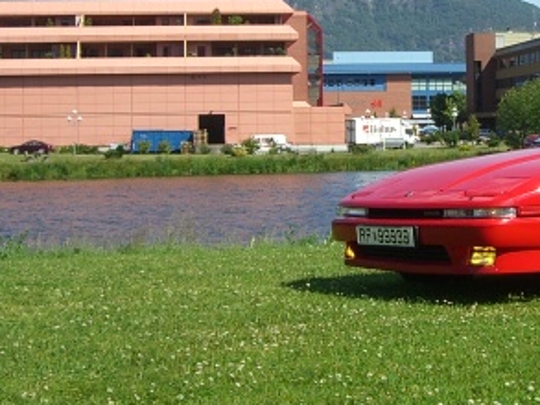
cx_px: 446
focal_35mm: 83
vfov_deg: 17.7
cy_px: 98
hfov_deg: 23.2
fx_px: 1295
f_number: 4.3
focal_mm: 6.2
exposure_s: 1/640
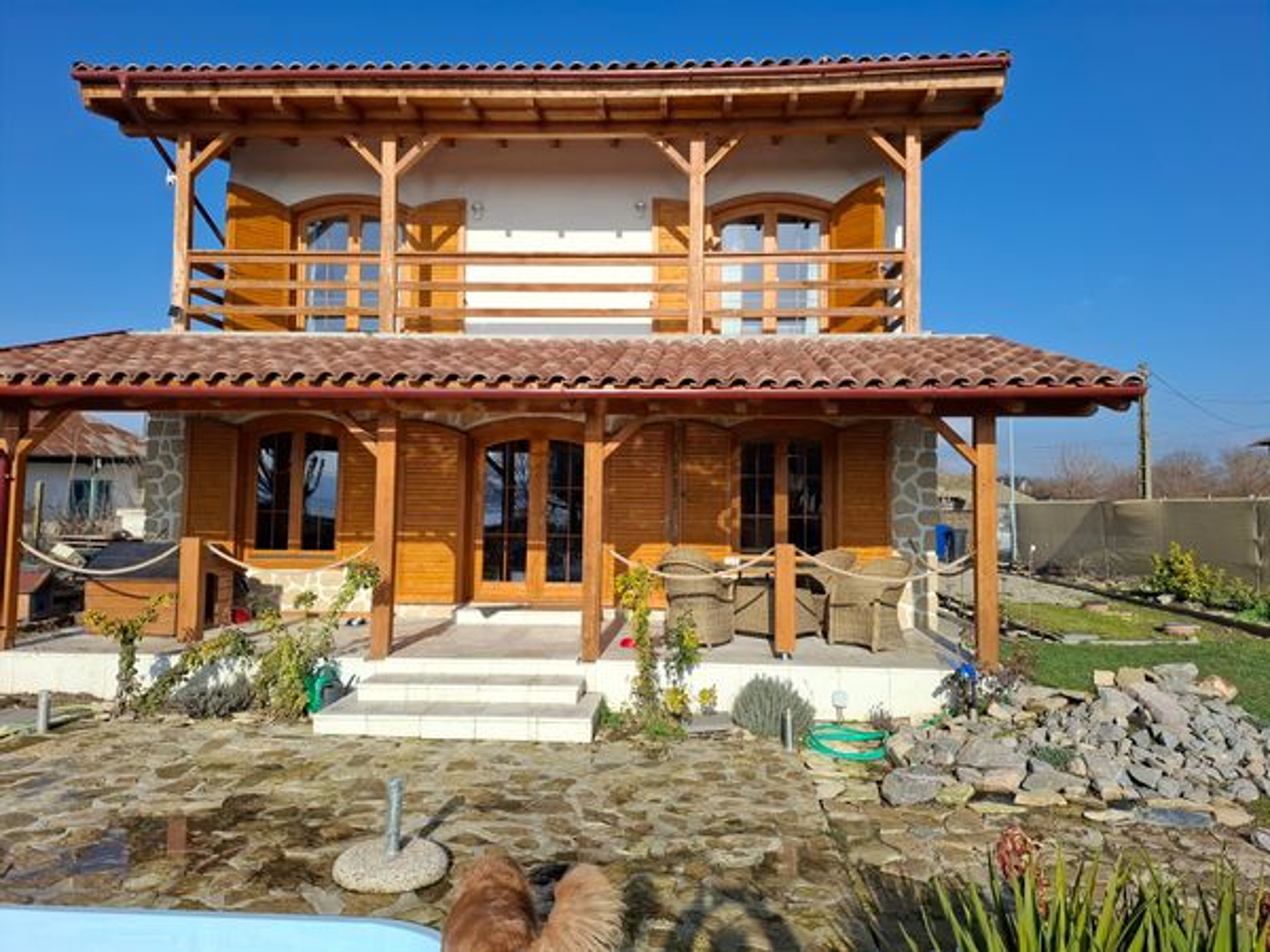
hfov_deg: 73.9
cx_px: 635
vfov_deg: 58.9
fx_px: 844
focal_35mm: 23
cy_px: 476
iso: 50
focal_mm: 5.54
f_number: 1.8
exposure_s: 1/2793
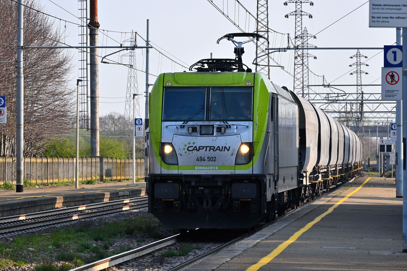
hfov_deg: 9.8
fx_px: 2374
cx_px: 204
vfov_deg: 6.5
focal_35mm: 210
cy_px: 136
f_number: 6.3
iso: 450
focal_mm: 140
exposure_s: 1/1000
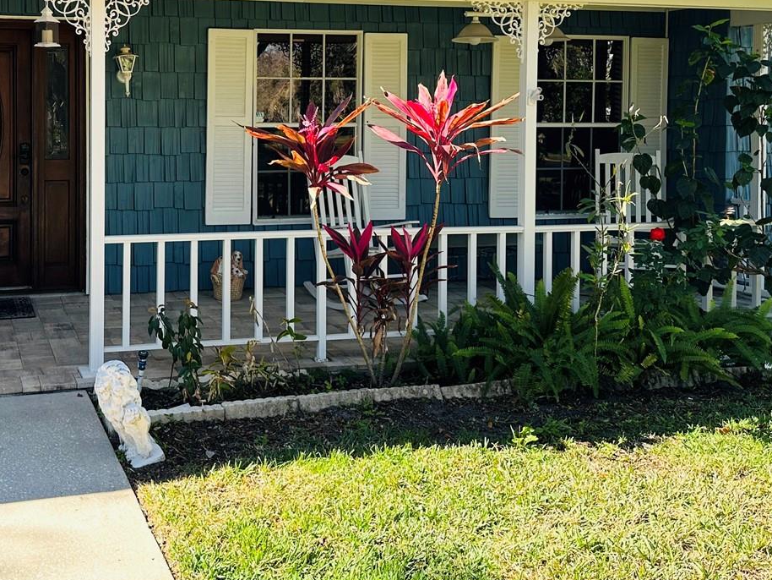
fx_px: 937
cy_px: 126
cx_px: 188
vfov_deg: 33.5
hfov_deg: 43.3
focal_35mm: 42
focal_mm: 6.86
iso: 80
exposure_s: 1/574
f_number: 1.78
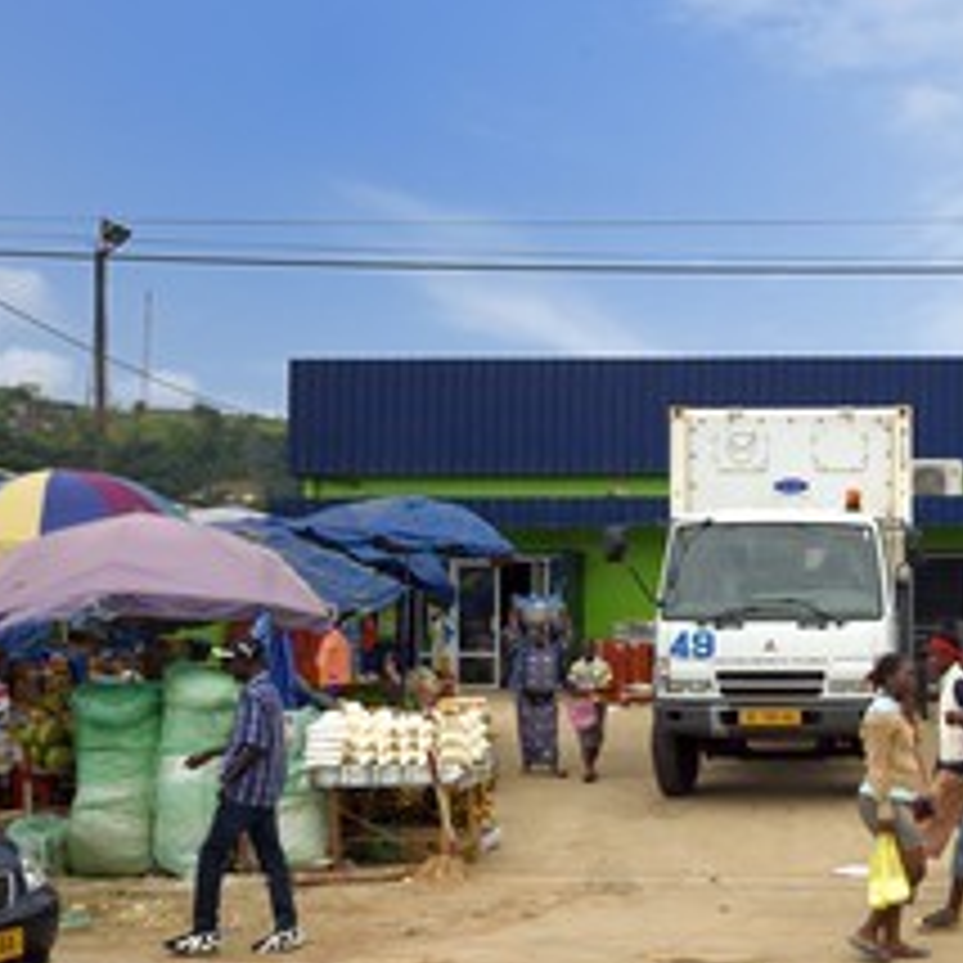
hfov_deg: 38.9
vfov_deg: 41.5
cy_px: 621
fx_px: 1259
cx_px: 868
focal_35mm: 40
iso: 400
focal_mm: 24
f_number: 13
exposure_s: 1/640
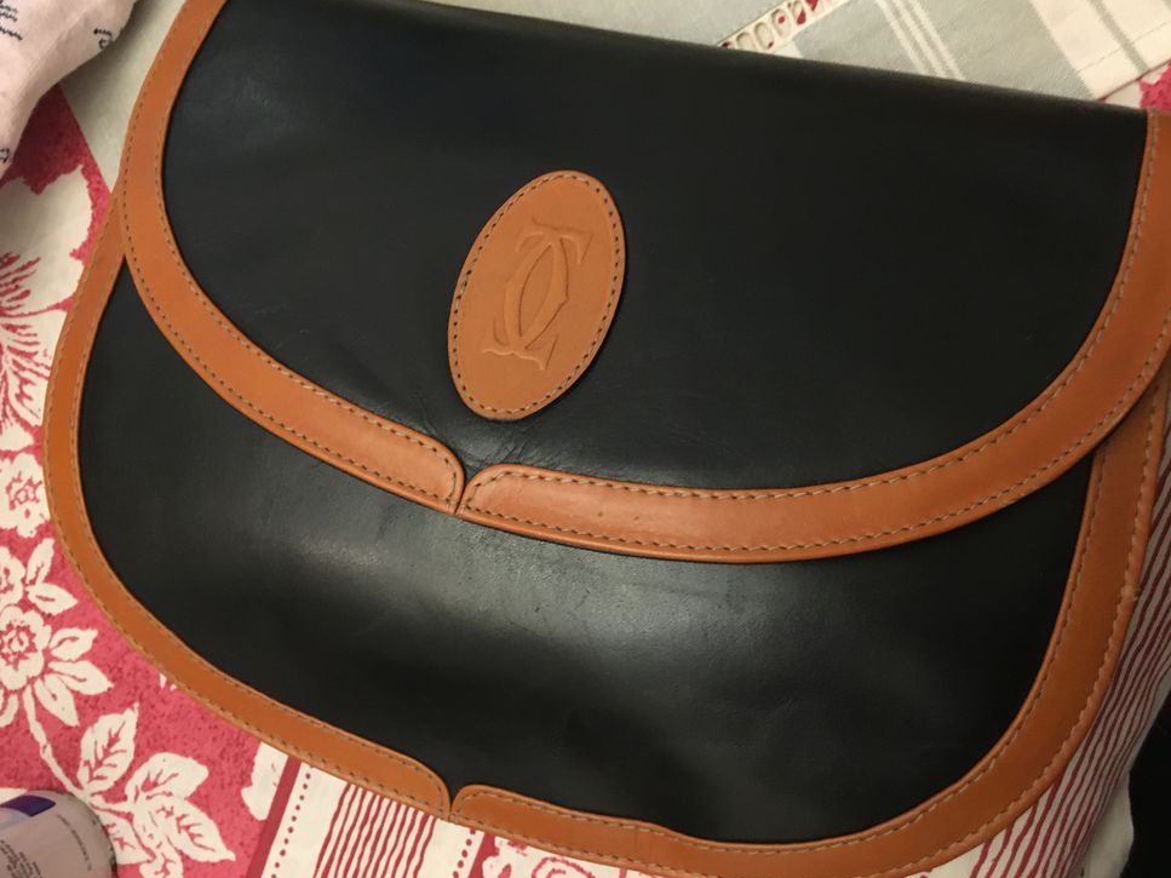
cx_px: 567
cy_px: 436
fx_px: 1015
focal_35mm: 30
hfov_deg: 60.0
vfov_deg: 46.8
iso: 400
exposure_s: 1/17
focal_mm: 4.15
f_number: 2.2
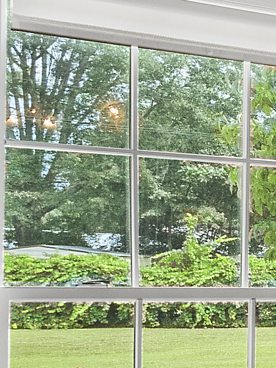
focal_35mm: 114
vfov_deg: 17.2
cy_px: 260
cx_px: 1047
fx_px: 1212
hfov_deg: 8.4
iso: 400
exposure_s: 1/15
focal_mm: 9
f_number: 5.6
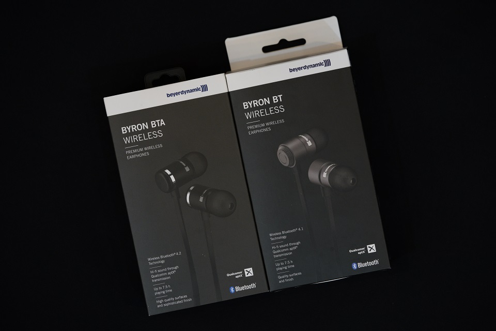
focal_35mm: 90
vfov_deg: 15.2
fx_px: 1240
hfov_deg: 22.6
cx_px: 248
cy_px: 166
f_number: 4
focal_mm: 90
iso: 1250
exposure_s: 1/60
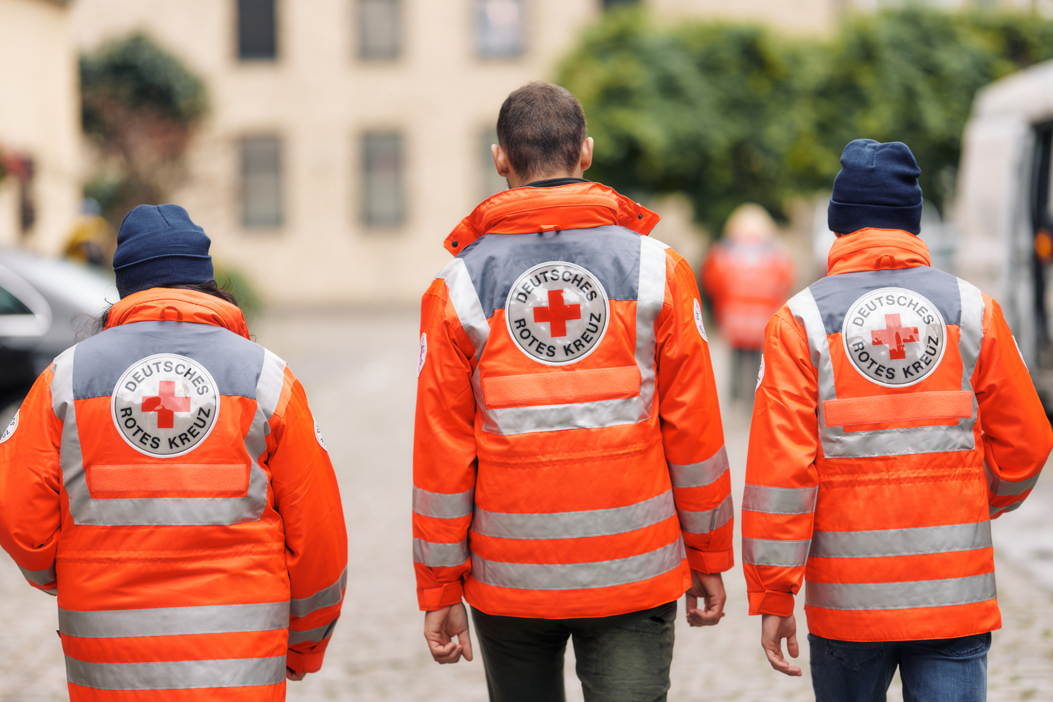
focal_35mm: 105
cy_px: 351
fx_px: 3071
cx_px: 526
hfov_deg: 19.5
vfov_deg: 13.0
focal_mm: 105
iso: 640
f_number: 1.4
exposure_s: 1/500
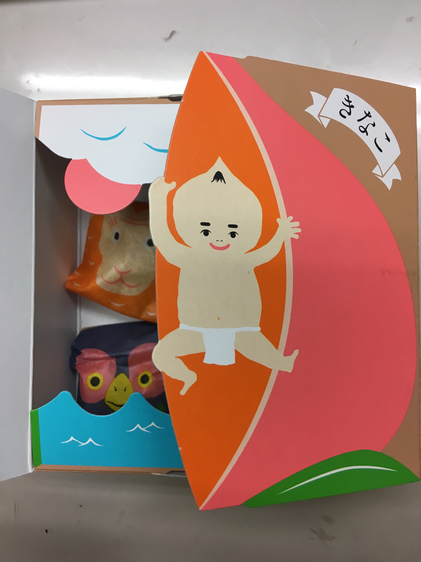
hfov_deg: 48.2
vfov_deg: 61.7
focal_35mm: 29
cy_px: 281
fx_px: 470
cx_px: 210
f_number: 2.2
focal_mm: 4.15
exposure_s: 1/40
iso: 32
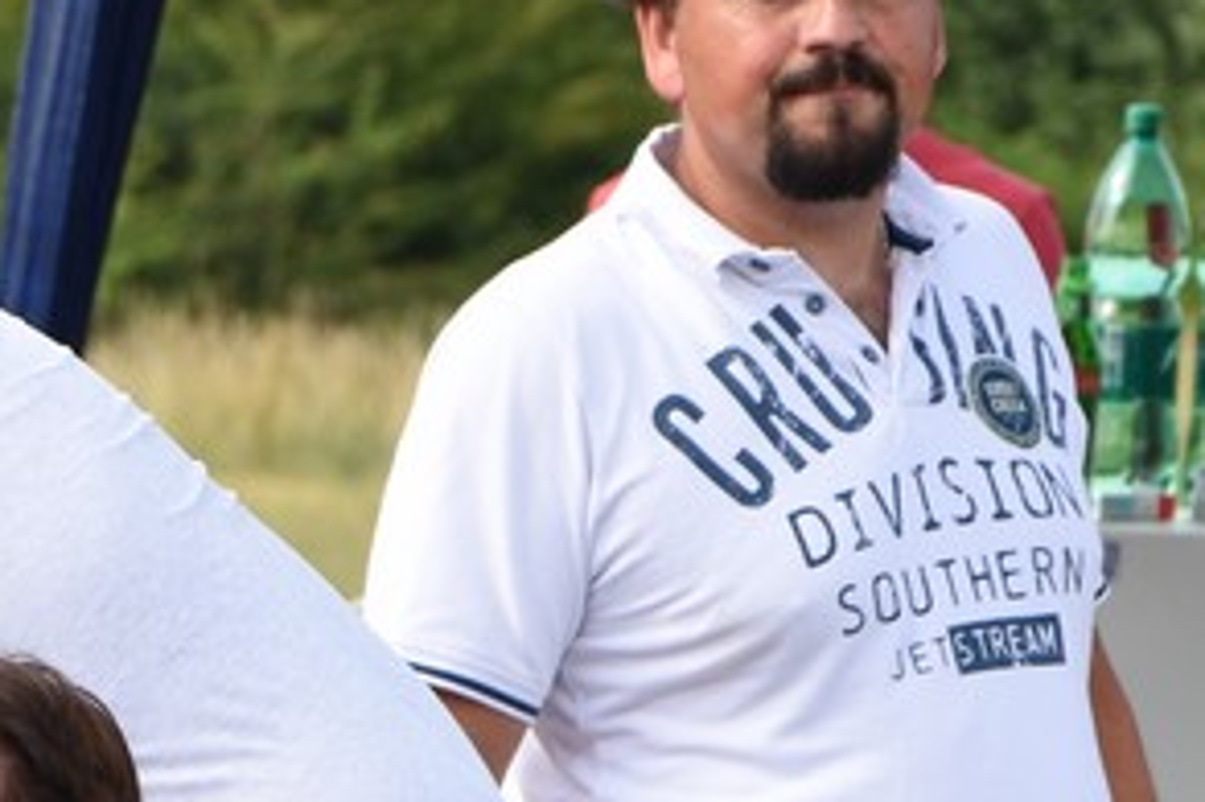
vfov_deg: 2.3
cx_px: -127
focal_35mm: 605
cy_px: 831
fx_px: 20236
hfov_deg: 3.4
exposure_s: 1/160
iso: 100
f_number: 7.1
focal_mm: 105
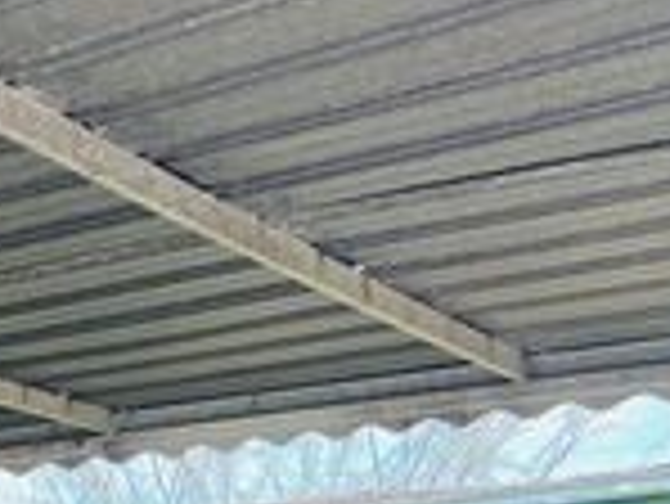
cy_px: 817
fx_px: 1685
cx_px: -387
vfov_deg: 15.3
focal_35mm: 87
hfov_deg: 19.2
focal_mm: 5.7
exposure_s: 1/431
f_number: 1.5
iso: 50
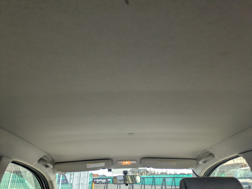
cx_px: 126
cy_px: 94
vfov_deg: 54.9
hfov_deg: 69.4
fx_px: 182
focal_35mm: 25
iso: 67
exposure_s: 1/578
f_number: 1.89
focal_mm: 5.43
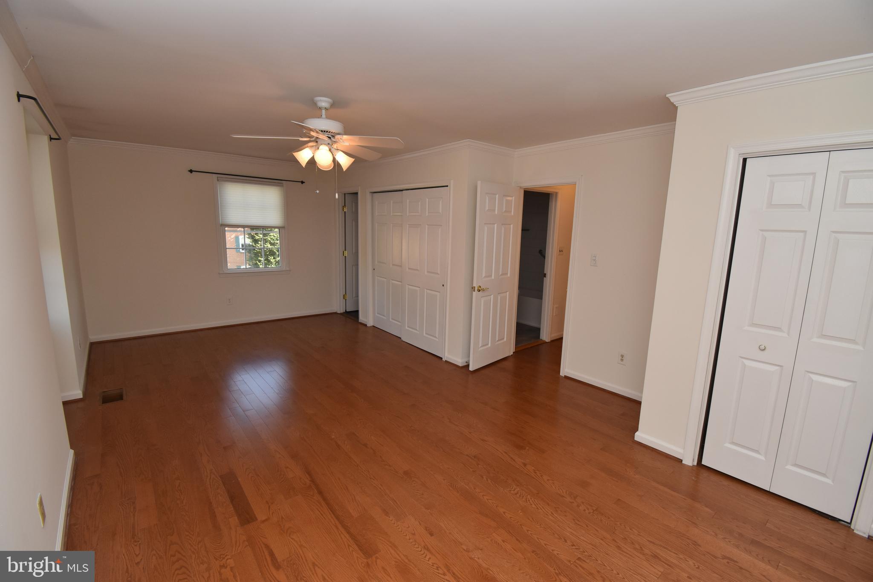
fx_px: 364
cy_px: 291
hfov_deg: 100.4
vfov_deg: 77.3
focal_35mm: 15
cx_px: 436
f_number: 8
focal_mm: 10
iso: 500
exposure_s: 1/60
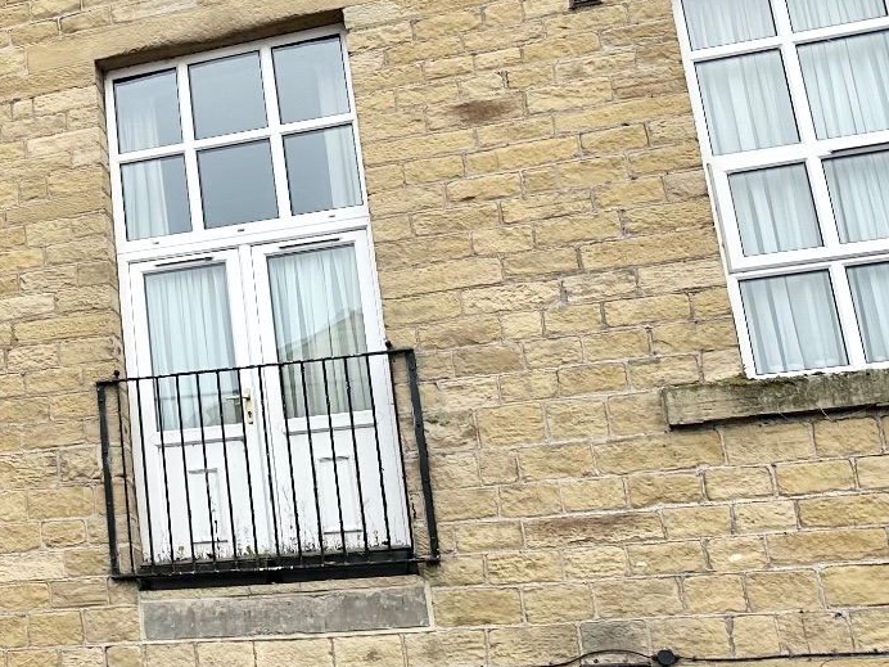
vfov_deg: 20.7
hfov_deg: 23.0
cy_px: 231
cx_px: -384
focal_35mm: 71
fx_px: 1823
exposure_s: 1/564
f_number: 1.78
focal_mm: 6.86
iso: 80
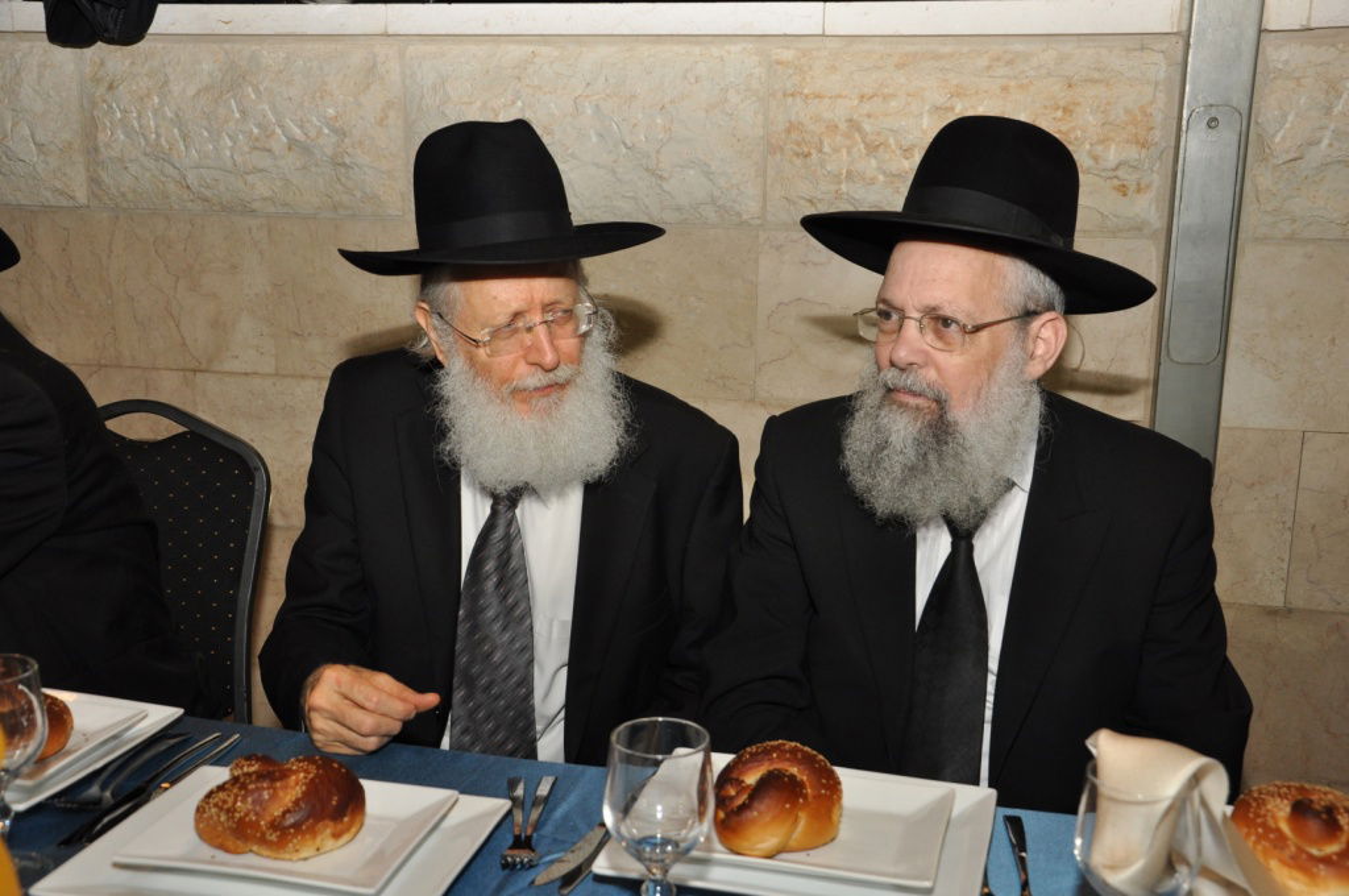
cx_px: 674
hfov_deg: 51.3
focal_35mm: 38
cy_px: 448
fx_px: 1403
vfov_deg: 35.4
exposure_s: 1/60
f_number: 5.6
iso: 500
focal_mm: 25
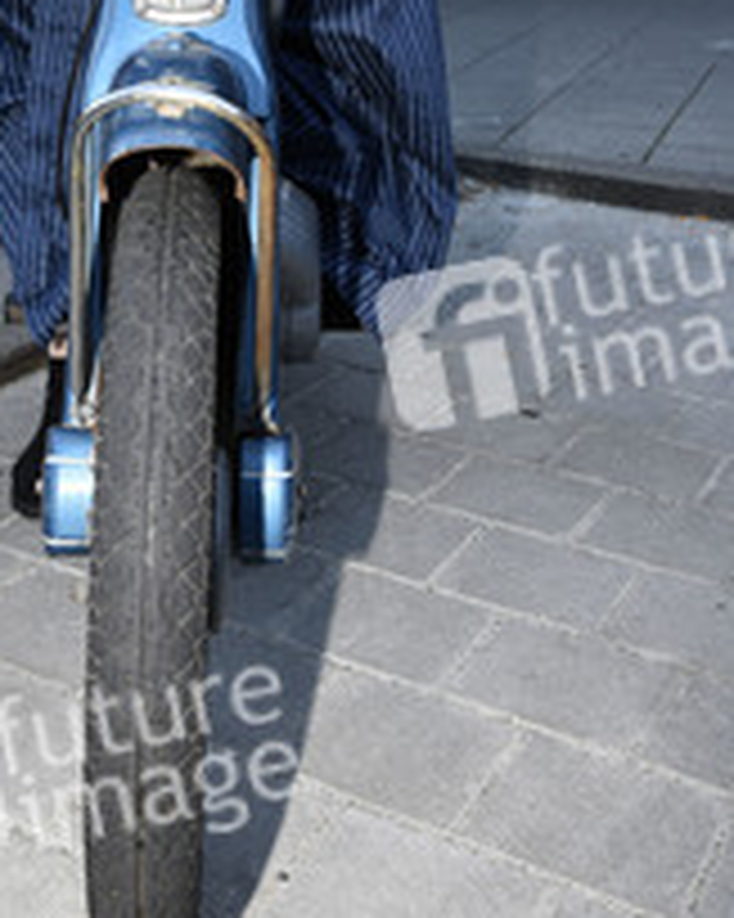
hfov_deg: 26.4
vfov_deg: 31.5
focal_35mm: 57
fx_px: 1549
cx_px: 198
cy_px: 99
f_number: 8
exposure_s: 1/160
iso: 800
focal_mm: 31
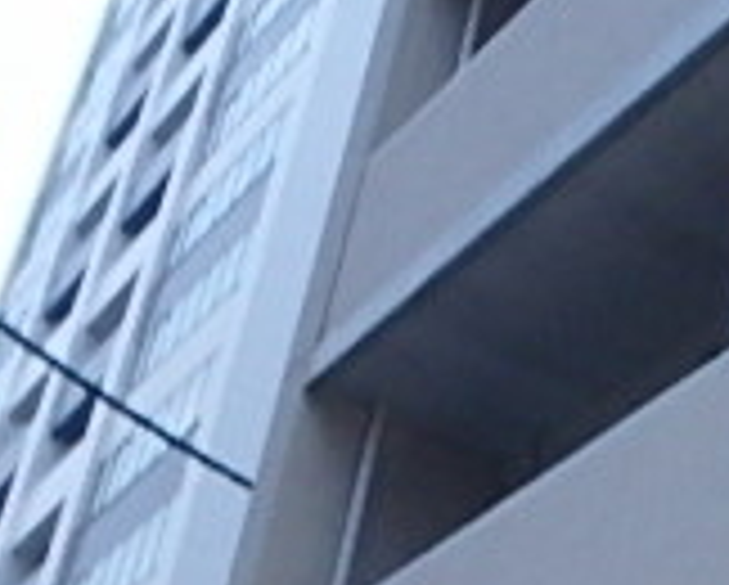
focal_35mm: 81
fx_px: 1750
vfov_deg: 18.6
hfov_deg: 19.8
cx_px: 1148
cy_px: 558
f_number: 3.5
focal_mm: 3.7
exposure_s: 1/13
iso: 800
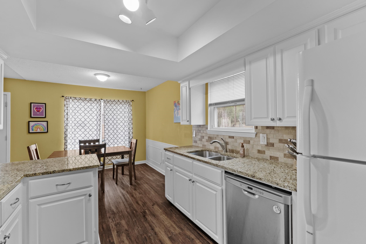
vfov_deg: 77.3
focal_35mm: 15
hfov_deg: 100.4
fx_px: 152
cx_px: 183
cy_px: 122
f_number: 8
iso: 800
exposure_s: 1/1.25
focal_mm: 10
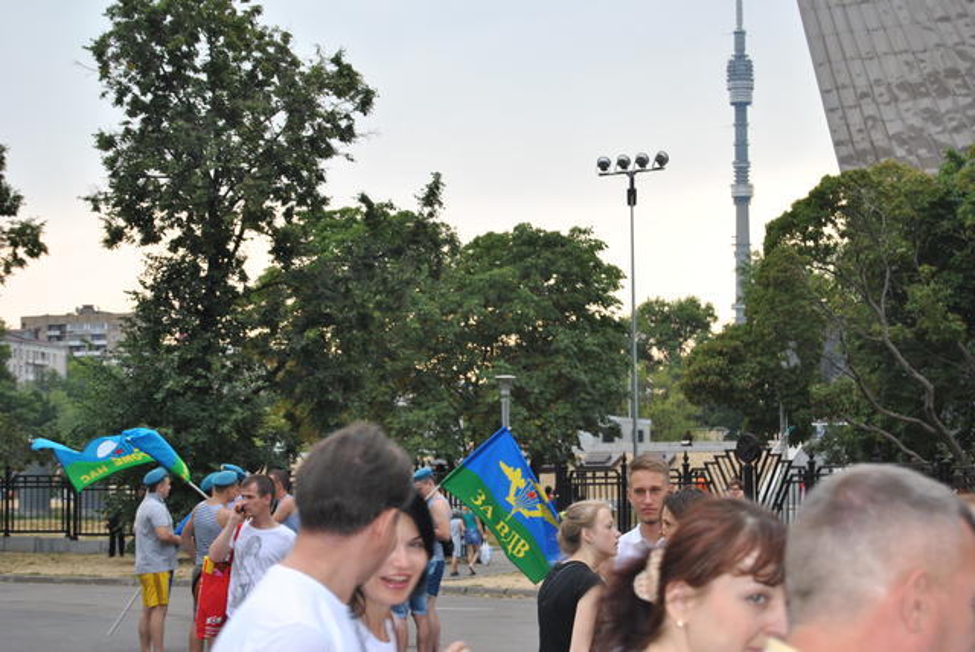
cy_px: 326
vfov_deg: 16.6
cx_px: 488
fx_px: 2236
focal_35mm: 82
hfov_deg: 24.6
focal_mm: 55
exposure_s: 1/100
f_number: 5.6
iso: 200
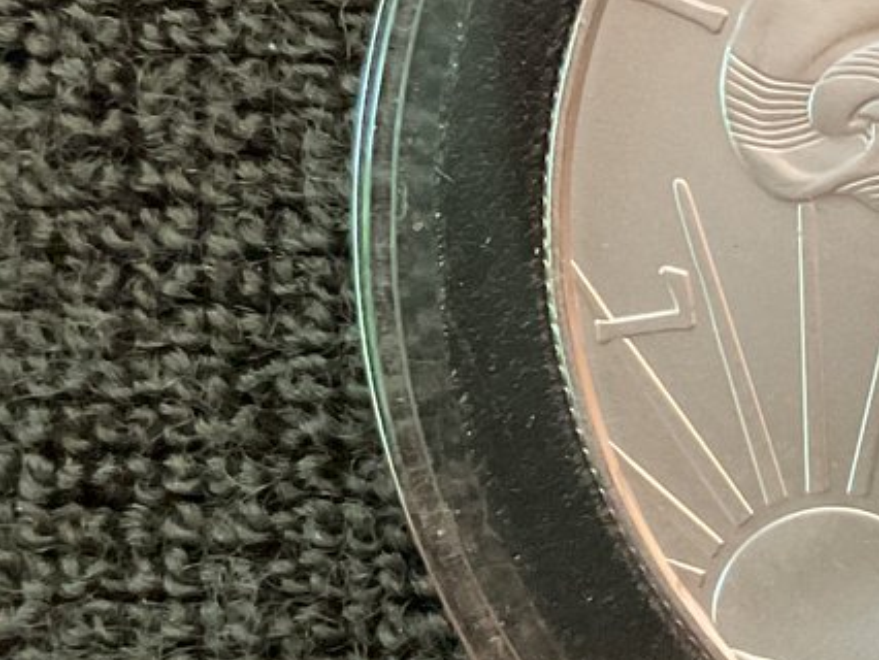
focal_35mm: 103
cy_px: 341
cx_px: 1229
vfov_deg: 14.4
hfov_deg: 17.5
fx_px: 2617
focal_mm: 3
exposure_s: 1/30
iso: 320
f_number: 1.8
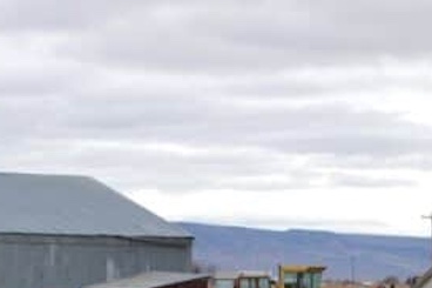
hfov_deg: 13.1
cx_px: 31
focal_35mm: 155
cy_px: 168
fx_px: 1859
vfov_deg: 8.8
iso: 100
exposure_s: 1/200
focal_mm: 22
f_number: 7.1
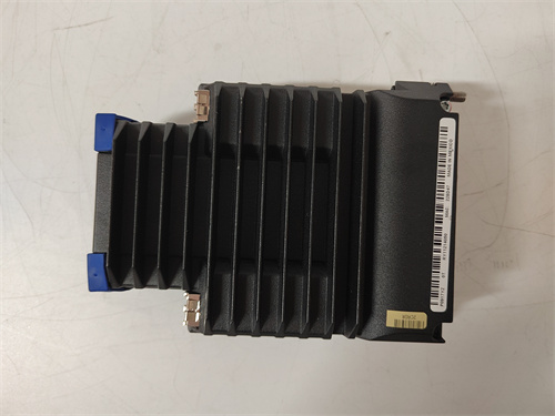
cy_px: 208
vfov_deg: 58.9
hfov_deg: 73.9
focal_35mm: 23
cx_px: 278
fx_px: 369
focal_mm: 5.52
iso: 1597
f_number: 1.9
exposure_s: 1/50
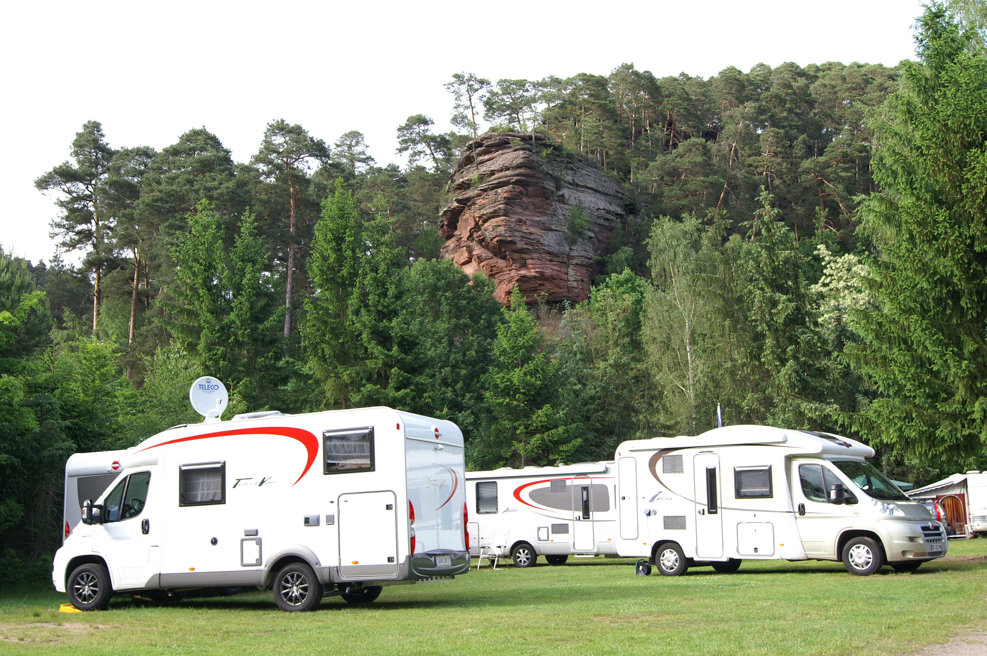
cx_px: 494
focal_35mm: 39
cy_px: 328
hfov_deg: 49.6
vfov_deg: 34.1
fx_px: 1068
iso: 100
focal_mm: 26
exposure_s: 1/90
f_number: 8
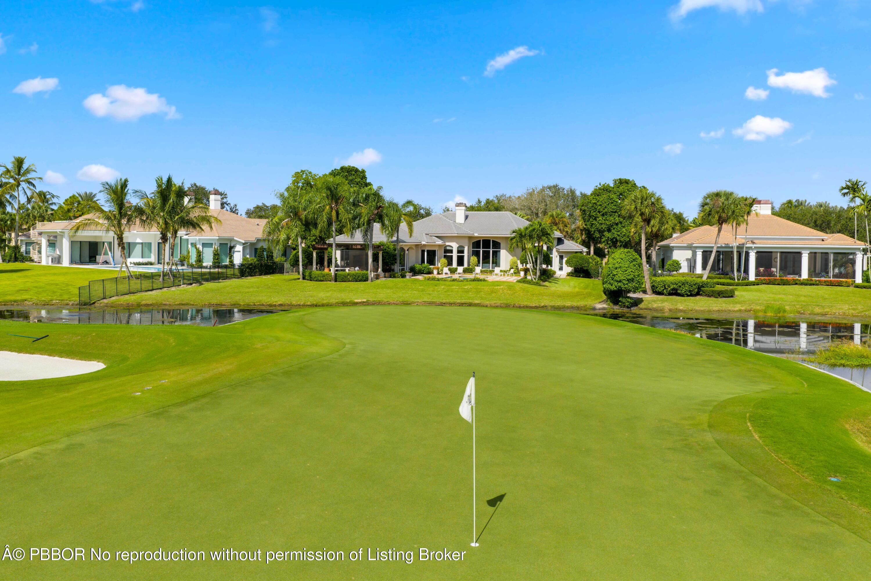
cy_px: 290
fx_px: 677
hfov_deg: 65.5
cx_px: 436
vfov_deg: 46.4
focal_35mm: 28
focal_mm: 14.45
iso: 100
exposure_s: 1/240
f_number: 5
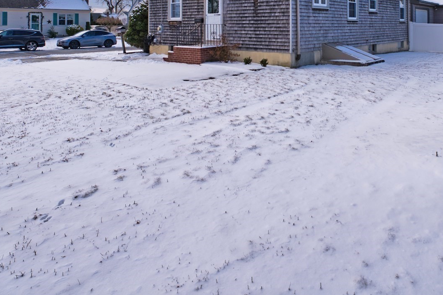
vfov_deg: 42.7
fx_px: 332
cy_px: 14
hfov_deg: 66.4
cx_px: 275
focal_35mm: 27
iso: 100
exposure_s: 1/640
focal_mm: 14
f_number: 6.3
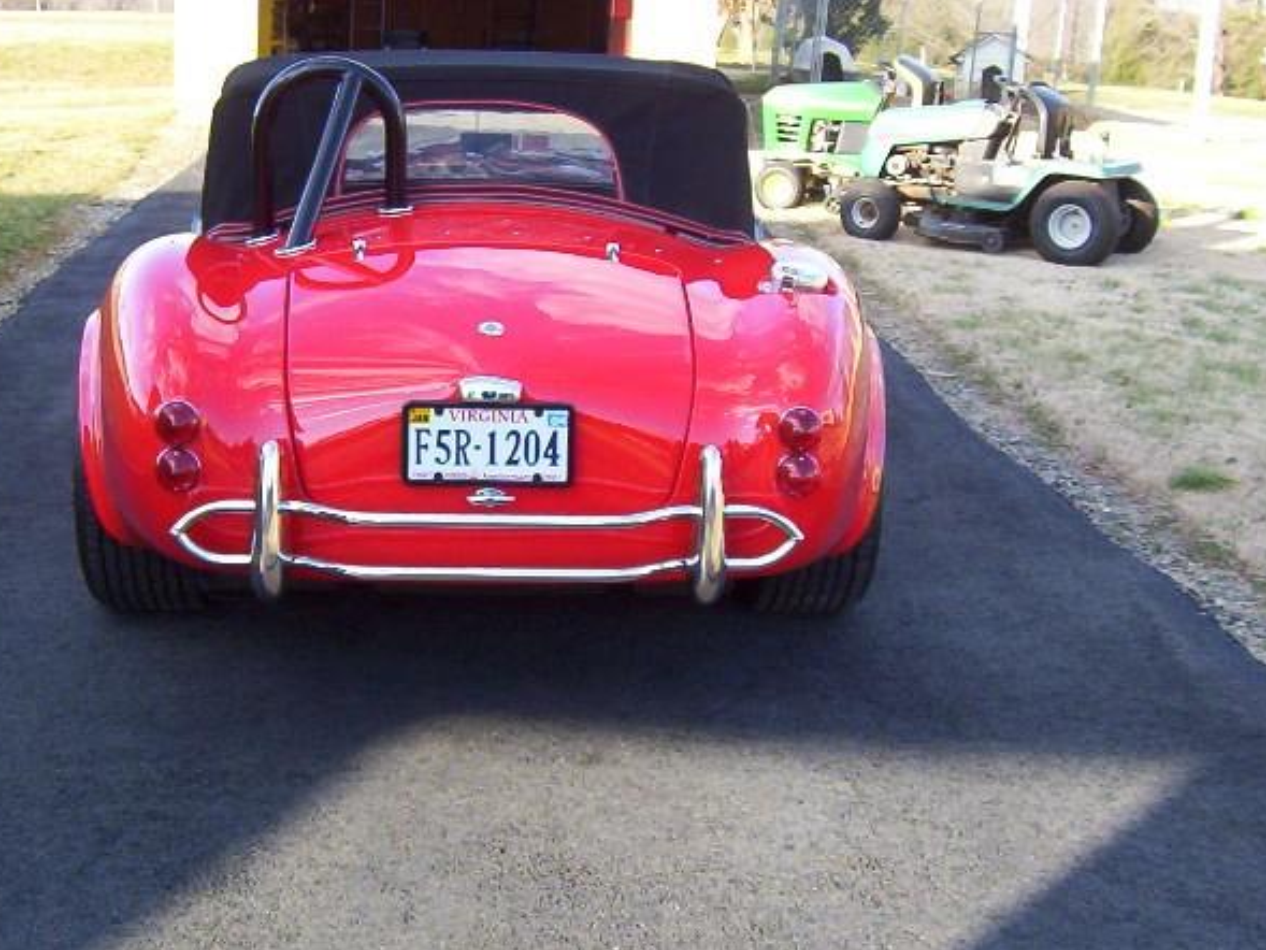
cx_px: 501
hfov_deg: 38.0
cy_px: 383
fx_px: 1829
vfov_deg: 29.1
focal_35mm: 50
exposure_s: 1/373
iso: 100
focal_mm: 5.54
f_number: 2.76
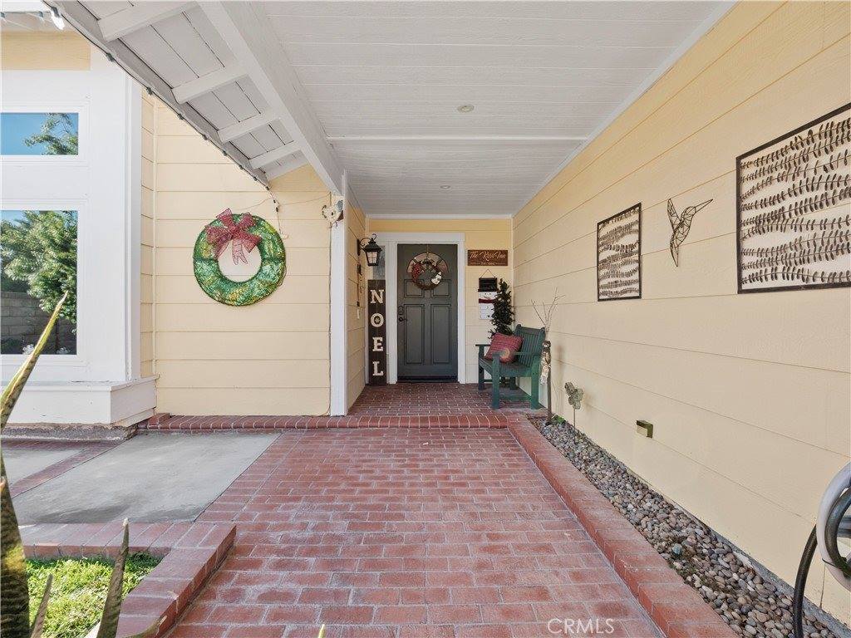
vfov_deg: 78.1
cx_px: 426
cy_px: 319
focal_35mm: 16
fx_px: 393
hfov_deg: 94.5
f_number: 8
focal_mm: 8
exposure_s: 1/15
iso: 200
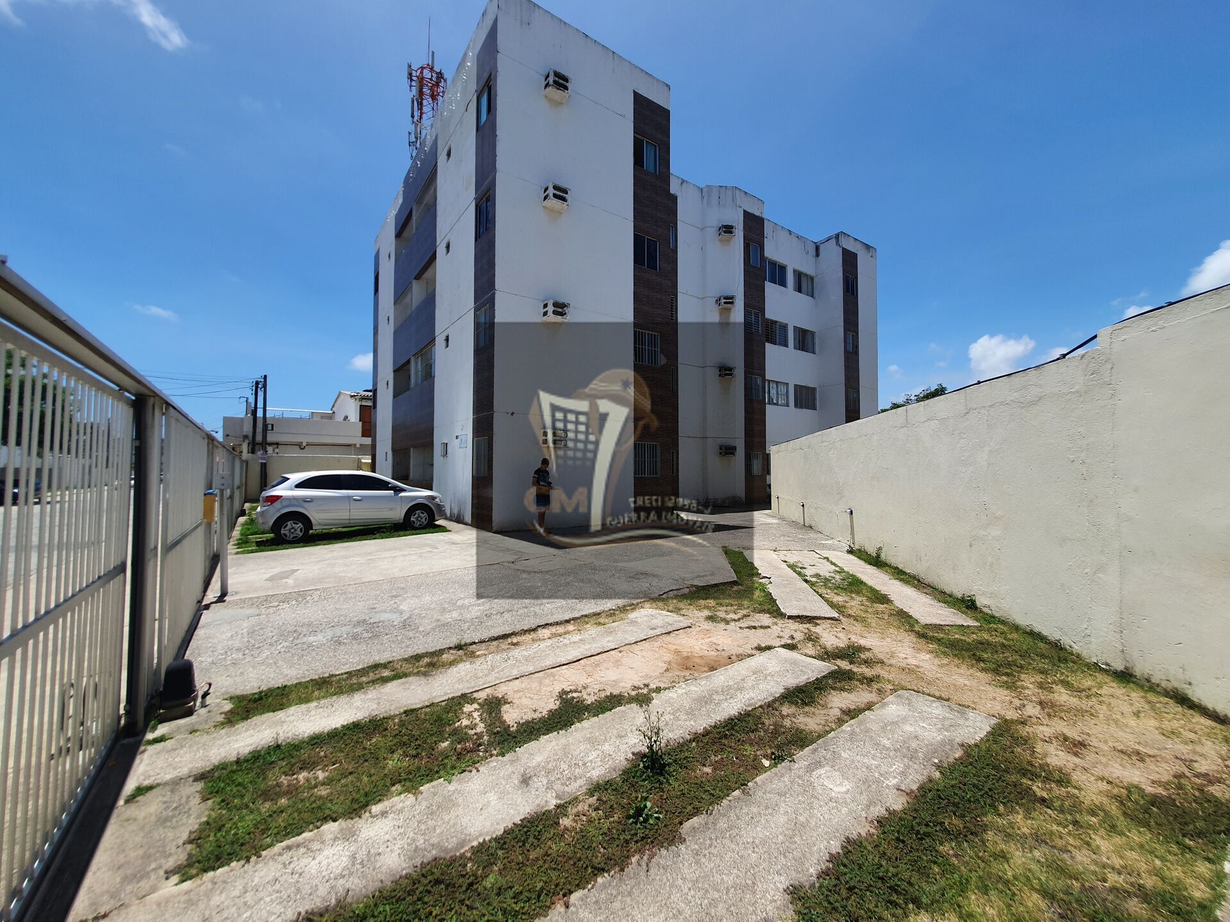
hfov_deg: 106.2
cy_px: 461
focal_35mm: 13
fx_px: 462
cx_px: 615
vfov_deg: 89.9
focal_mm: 1.8
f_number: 2.2
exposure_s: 1/1460
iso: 50
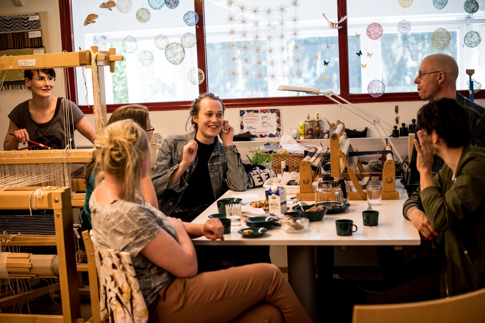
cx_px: 242
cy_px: 162
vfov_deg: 27.0
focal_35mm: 50
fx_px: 674
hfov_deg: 39.6
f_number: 2.8
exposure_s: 1/400
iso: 320
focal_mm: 50
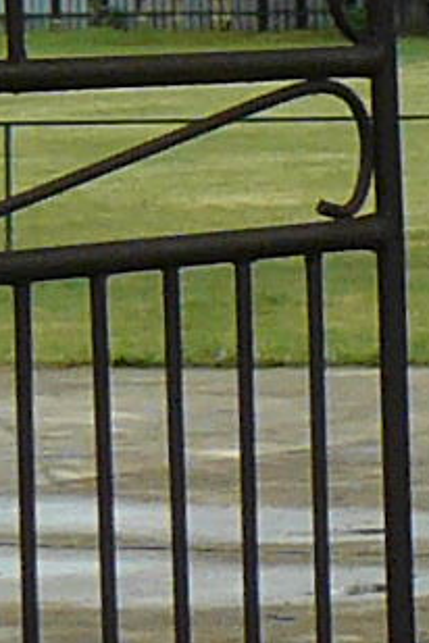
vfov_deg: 5.5
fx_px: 6649
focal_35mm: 372
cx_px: 477
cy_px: -271
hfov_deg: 3.7
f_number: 4
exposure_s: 1/250
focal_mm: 6
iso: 100
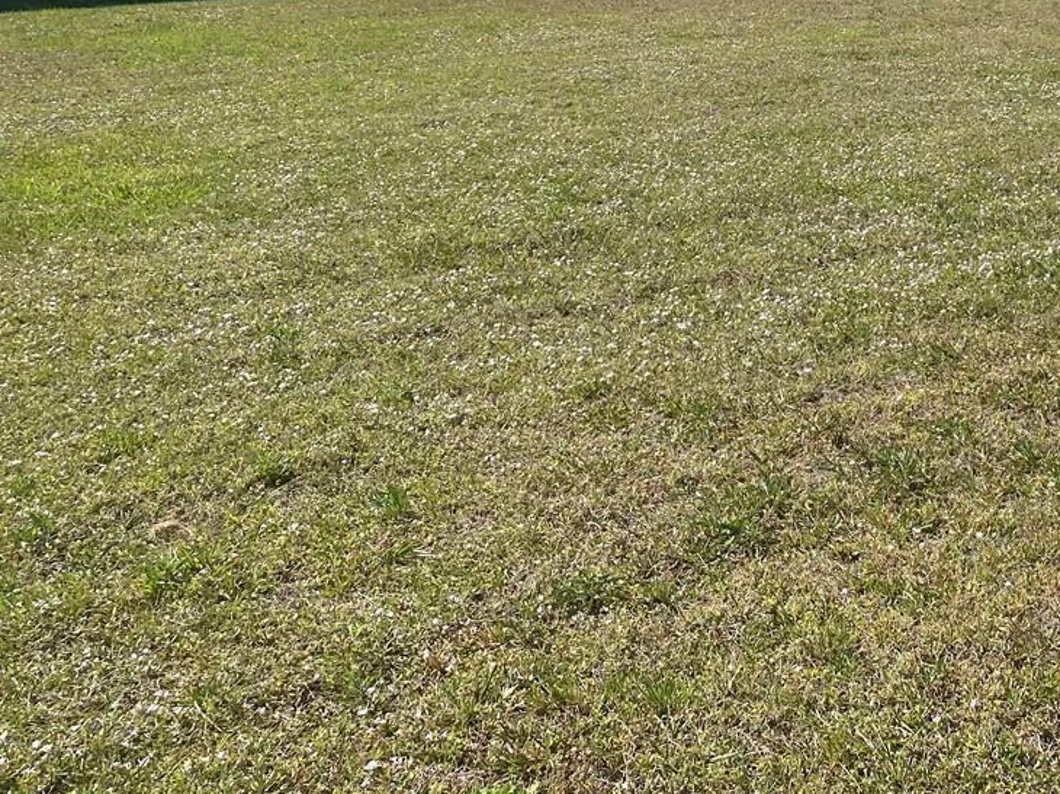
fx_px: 1745
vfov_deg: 24.6
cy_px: 32
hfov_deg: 32.9
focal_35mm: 57
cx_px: 845
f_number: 1.8
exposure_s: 1/3300
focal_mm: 4.25
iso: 32
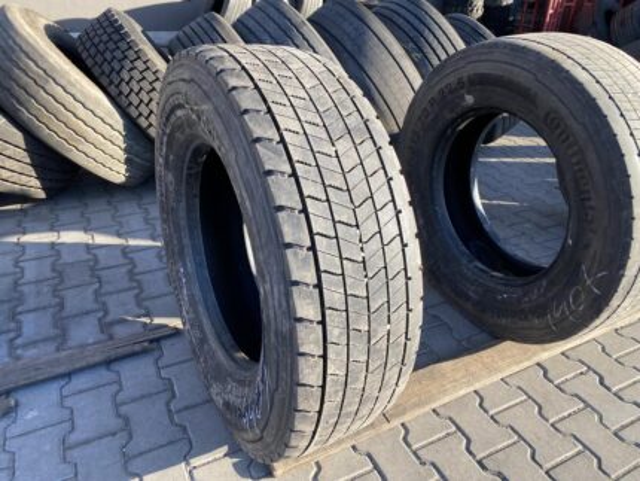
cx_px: 320
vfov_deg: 53.1
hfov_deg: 67.3
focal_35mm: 26
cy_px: 240
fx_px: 481
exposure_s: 1/400
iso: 32
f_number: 1.8
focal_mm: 4.25
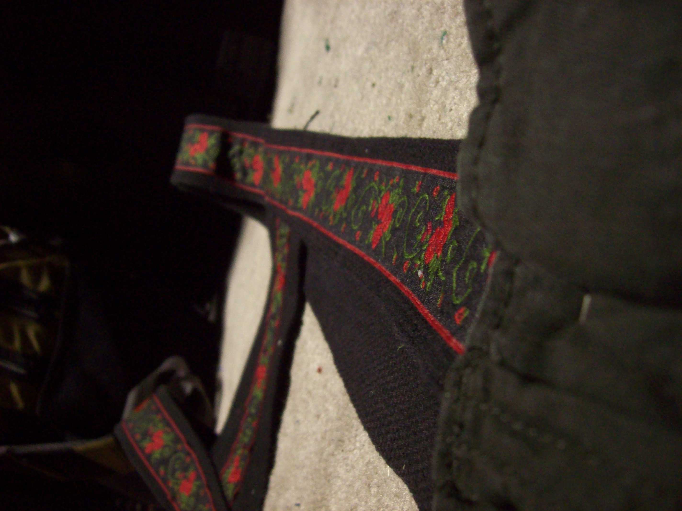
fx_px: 709
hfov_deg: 51.4
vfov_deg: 39.6
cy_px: 256
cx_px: 341
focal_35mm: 36
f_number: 2.7
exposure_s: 1/4
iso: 200
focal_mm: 6
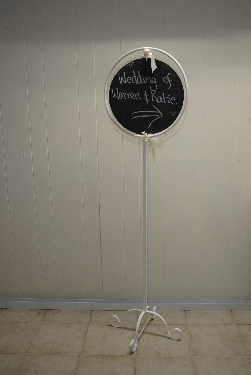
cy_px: 188
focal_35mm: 36
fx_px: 375
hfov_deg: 37.0
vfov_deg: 53.1
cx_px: 126
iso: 400
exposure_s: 1/40
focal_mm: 24
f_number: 4
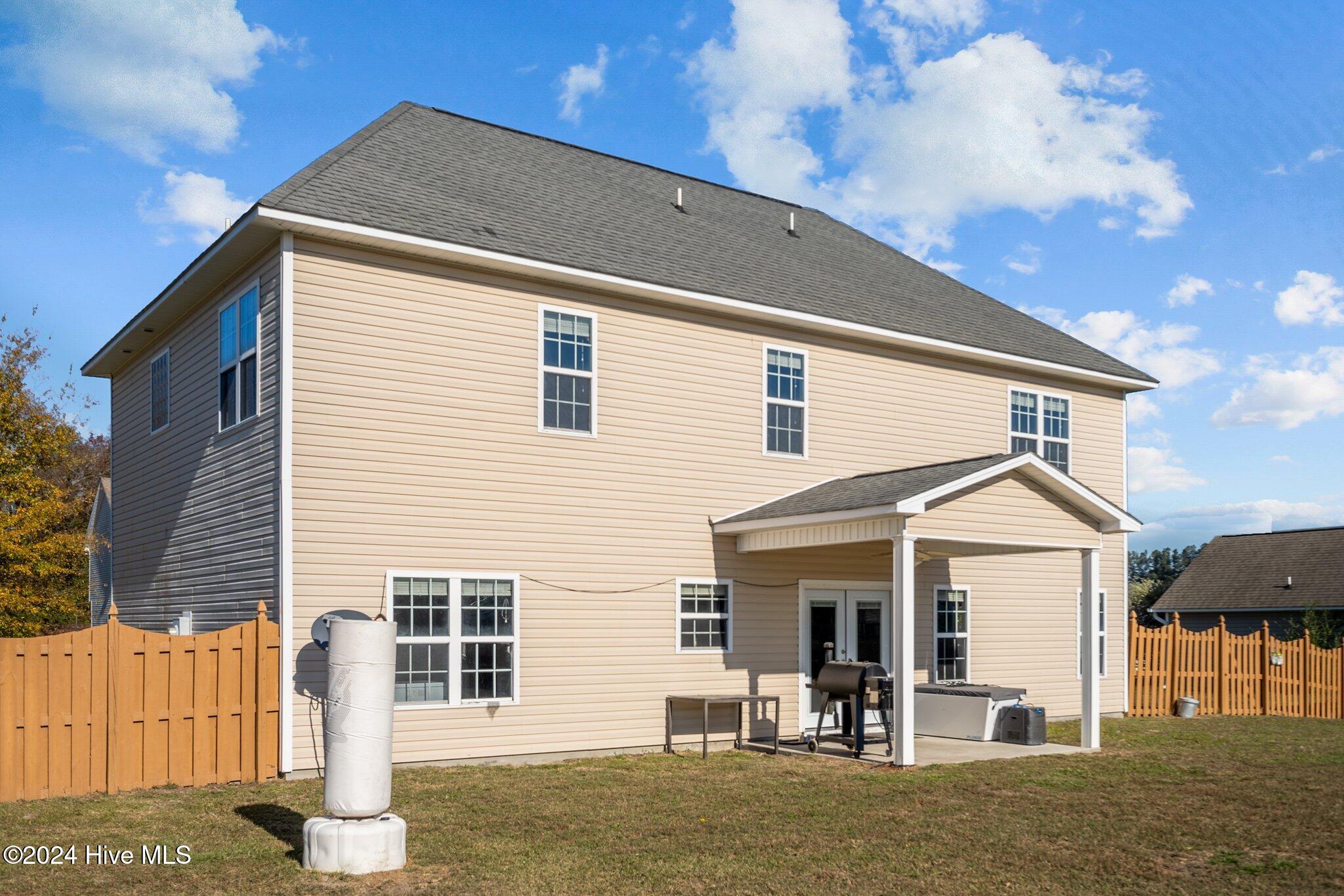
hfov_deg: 61.9
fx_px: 1120
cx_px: 672
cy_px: 448
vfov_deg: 43.6
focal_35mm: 30
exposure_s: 1/500
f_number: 7.1
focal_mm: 30
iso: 64
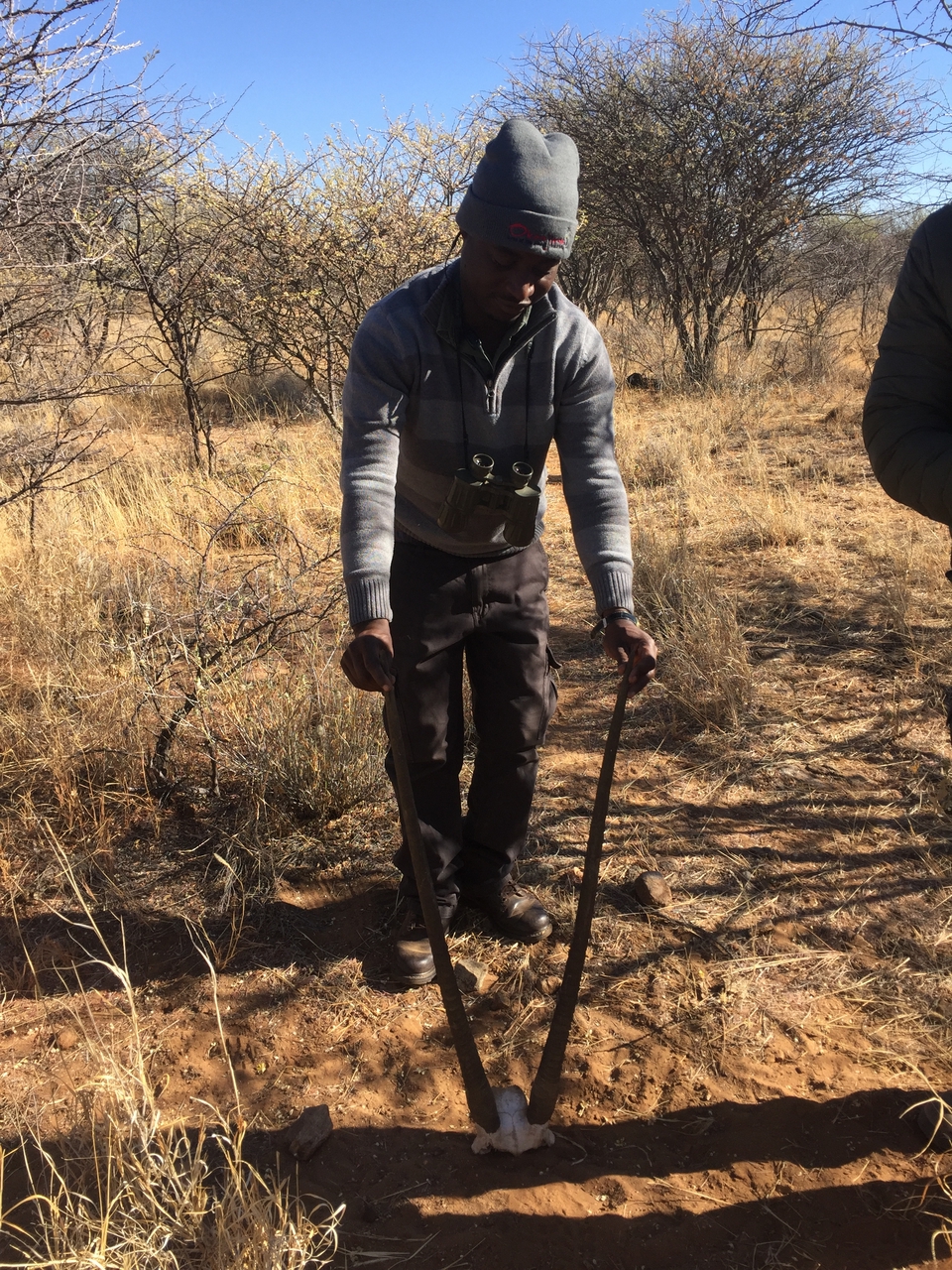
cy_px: 635
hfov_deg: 48.2
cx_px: 476
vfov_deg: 61.7
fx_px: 1063
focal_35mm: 29
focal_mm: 4.15
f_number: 2.2
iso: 32
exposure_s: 1/791
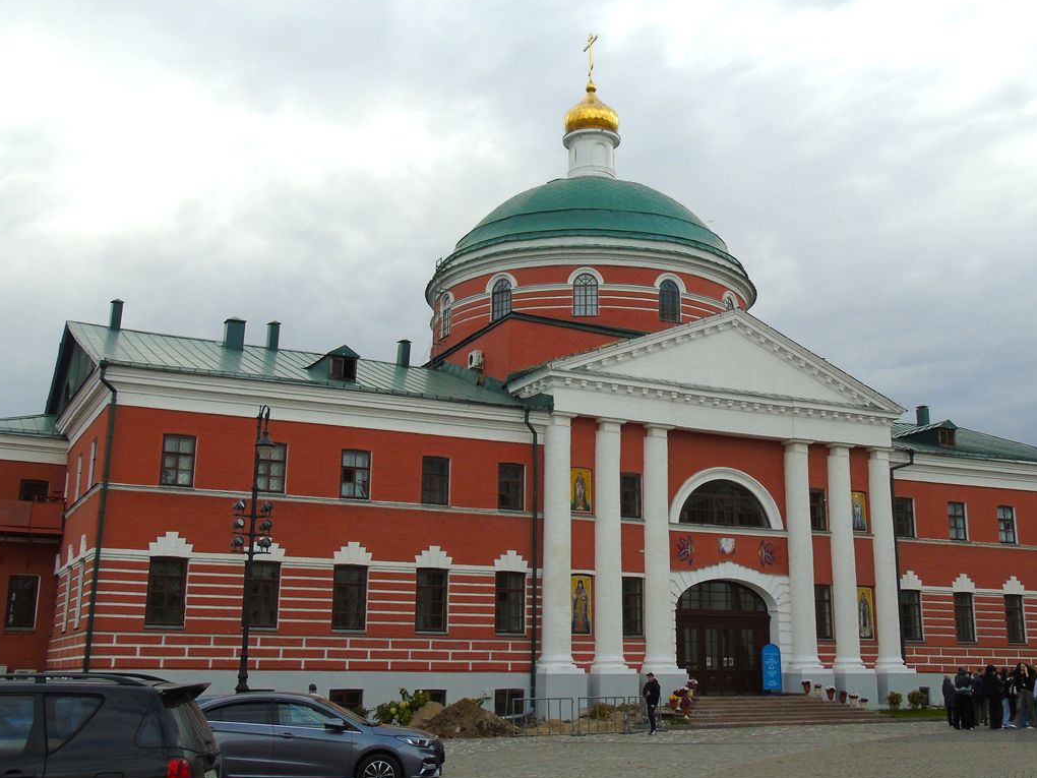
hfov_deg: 46.8
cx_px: 545
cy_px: 347
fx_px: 1198
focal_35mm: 40
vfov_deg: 35.9
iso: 80
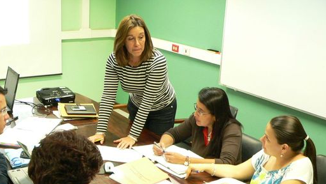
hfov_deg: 41.9
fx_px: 424
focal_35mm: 49
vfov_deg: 24.0
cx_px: 134
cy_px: 153
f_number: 2.8
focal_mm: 6
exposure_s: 1/10
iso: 200
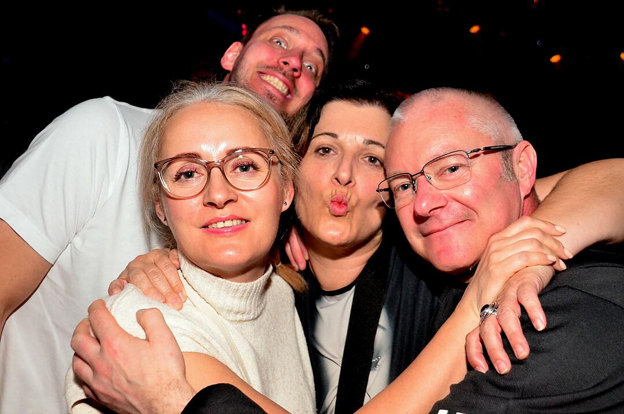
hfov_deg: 51.4
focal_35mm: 38
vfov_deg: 35.4
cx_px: 312
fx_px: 649
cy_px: 207
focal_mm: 25
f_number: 5.6
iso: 3200
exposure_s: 1/320
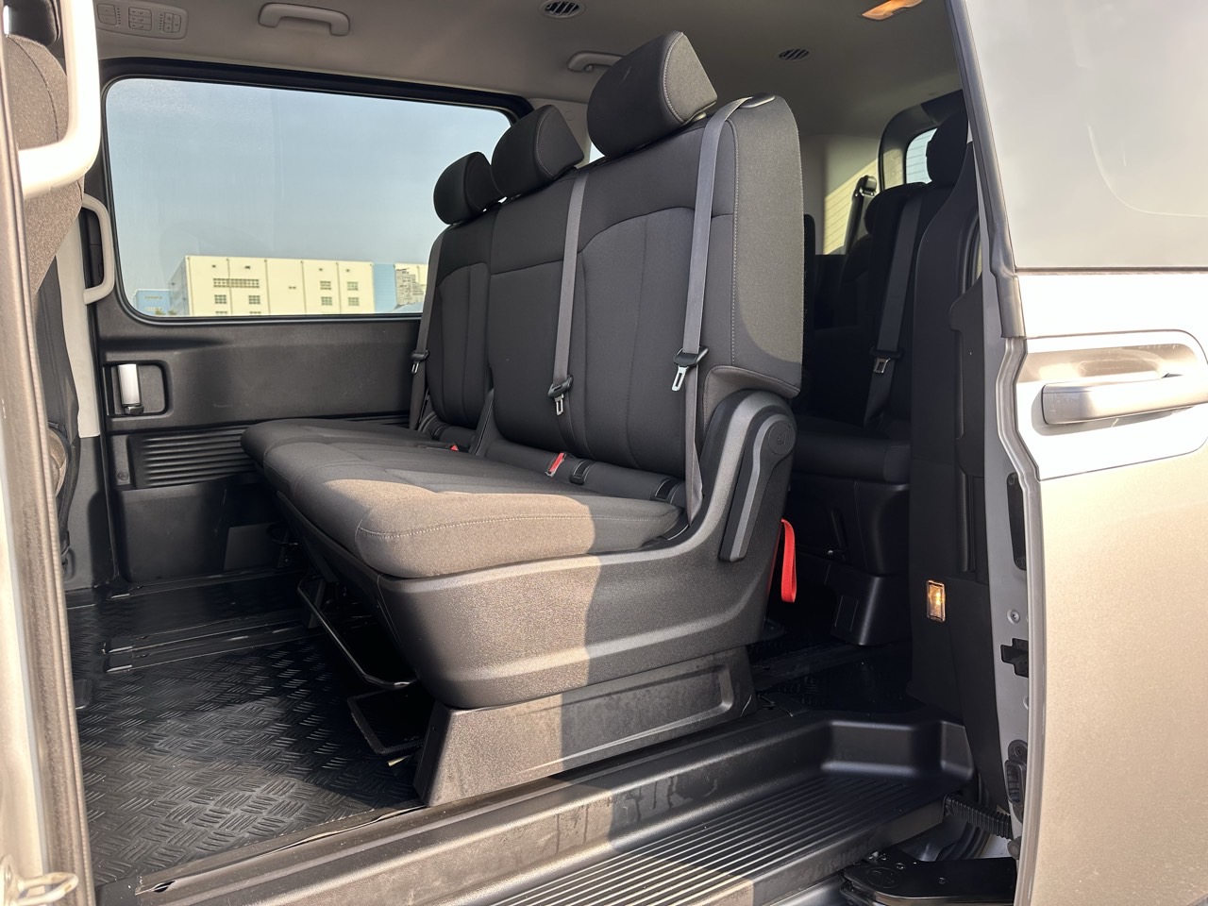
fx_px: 838
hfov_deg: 71.6
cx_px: 604
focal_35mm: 24
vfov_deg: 56.8
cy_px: 453
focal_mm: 6.86
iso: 80
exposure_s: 1/412
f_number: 1.78
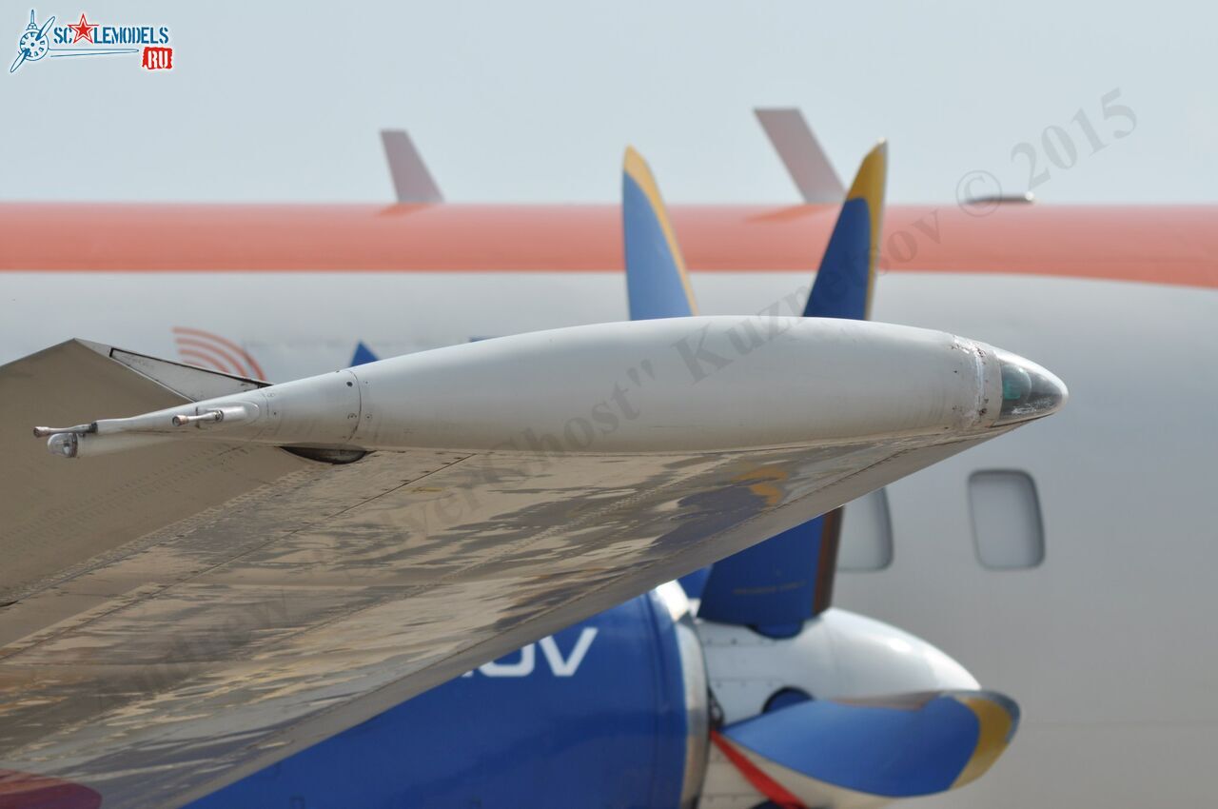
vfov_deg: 5.4
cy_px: 404
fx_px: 8616
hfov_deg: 8.1
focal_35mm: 255
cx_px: 609
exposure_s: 1/1000
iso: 200
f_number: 8
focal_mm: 170
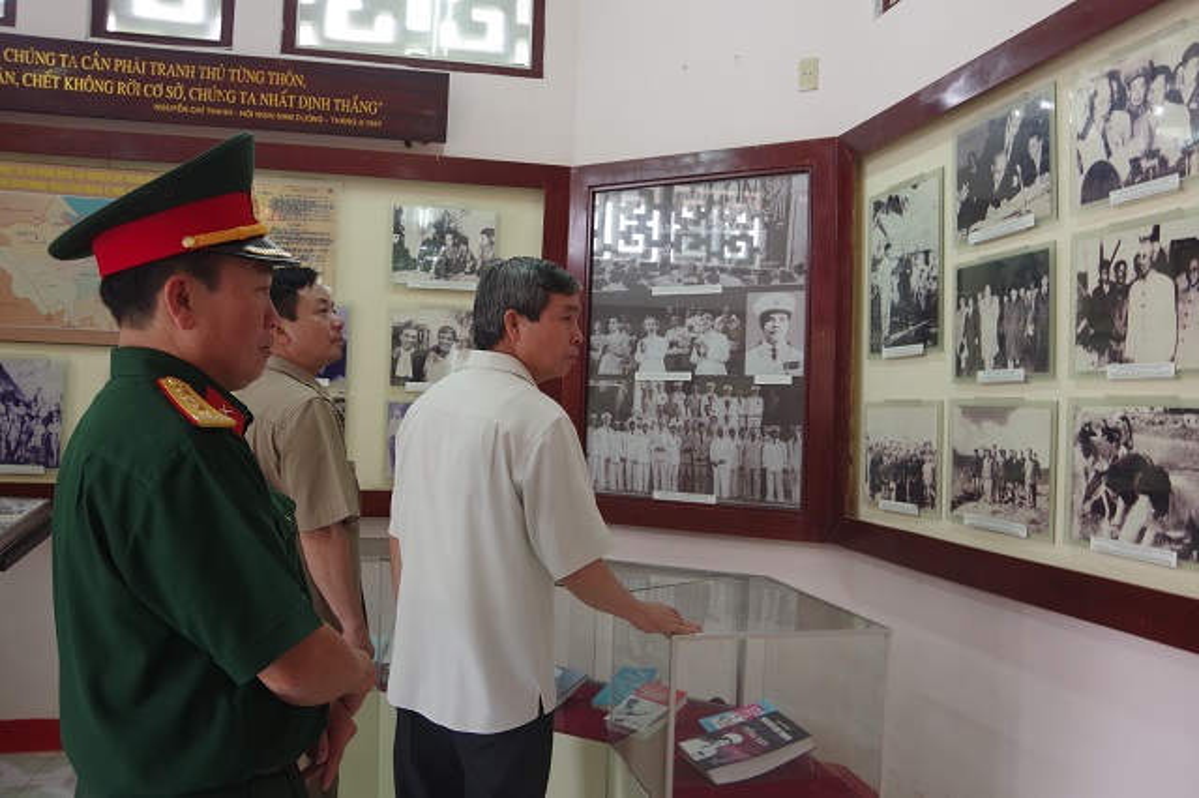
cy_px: 399
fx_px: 899
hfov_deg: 67.4
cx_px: 600
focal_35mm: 27
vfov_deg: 47.9
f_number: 6.3
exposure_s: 1/25
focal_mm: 18
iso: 800
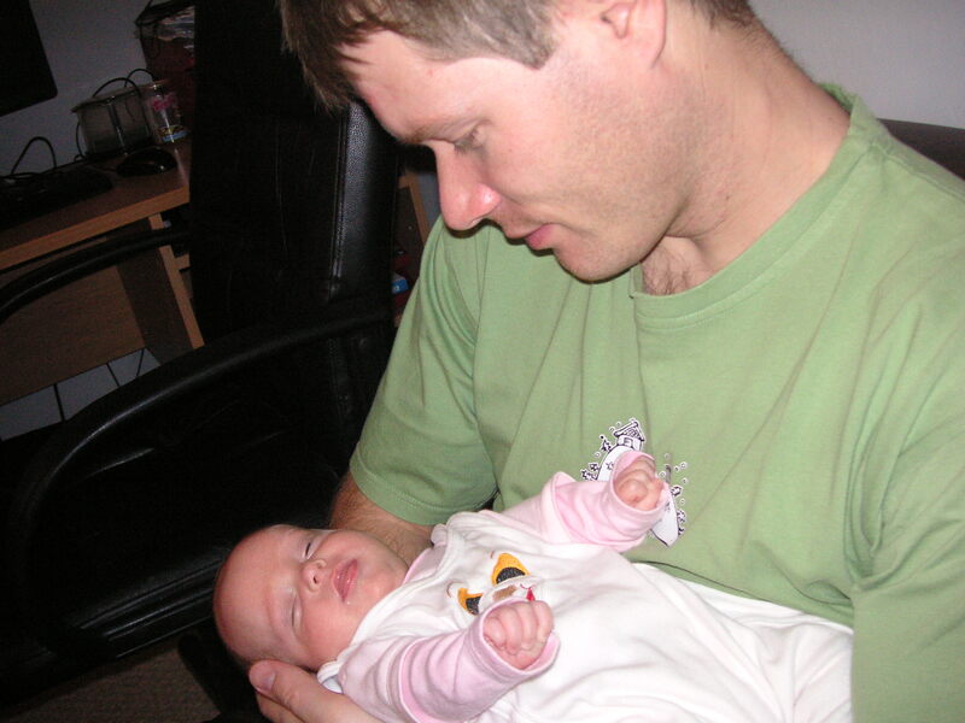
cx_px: 482
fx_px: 1031
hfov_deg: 50.1
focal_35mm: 37
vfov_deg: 38.7
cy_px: 362
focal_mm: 6.1
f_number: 2.8
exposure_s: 1/45
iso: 160
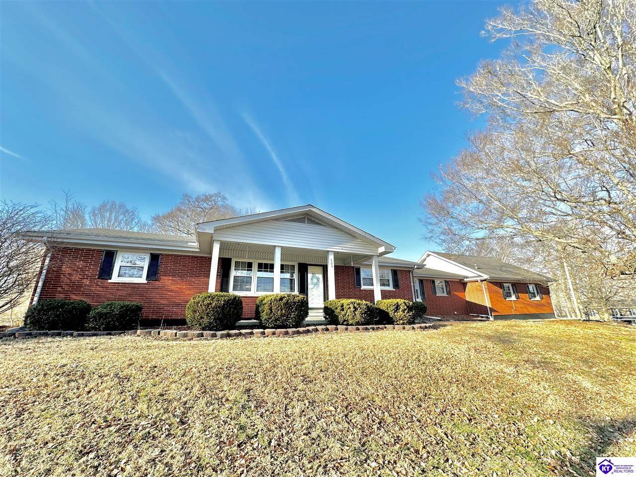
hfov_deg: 102.1
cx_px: 318
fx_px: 257
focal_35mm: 14
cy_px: 238
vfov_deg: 85.7
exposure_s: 1/168
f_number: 2.2
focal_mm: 2.22
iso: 40
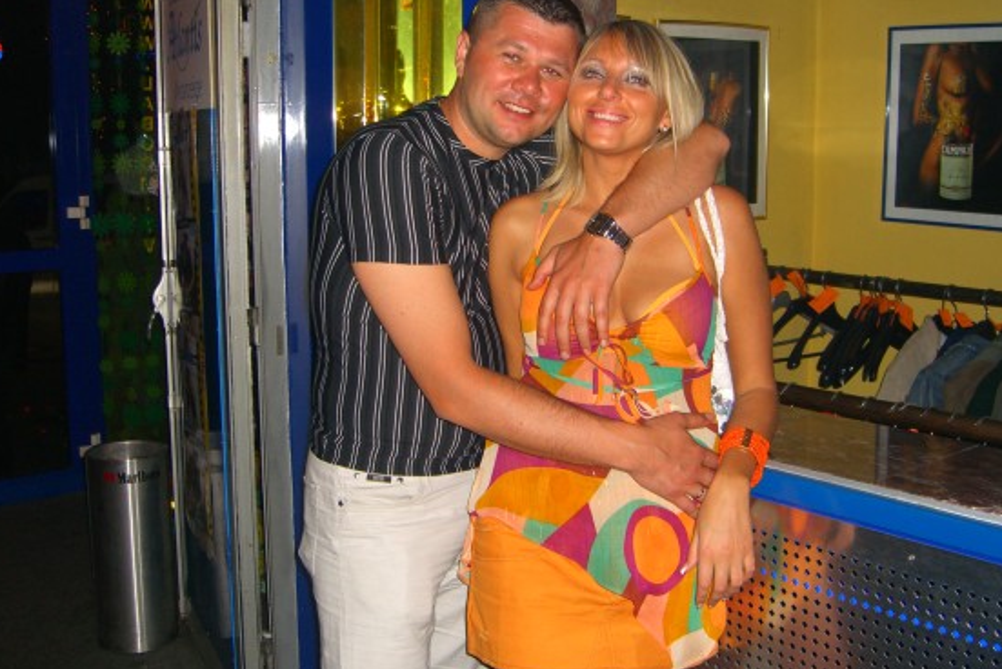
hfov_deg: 45.4
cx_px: 504
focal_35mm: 43
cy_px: 275
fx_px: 1197
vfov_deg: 31.2
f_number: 2.8
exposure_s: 1/60
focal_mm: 7.9
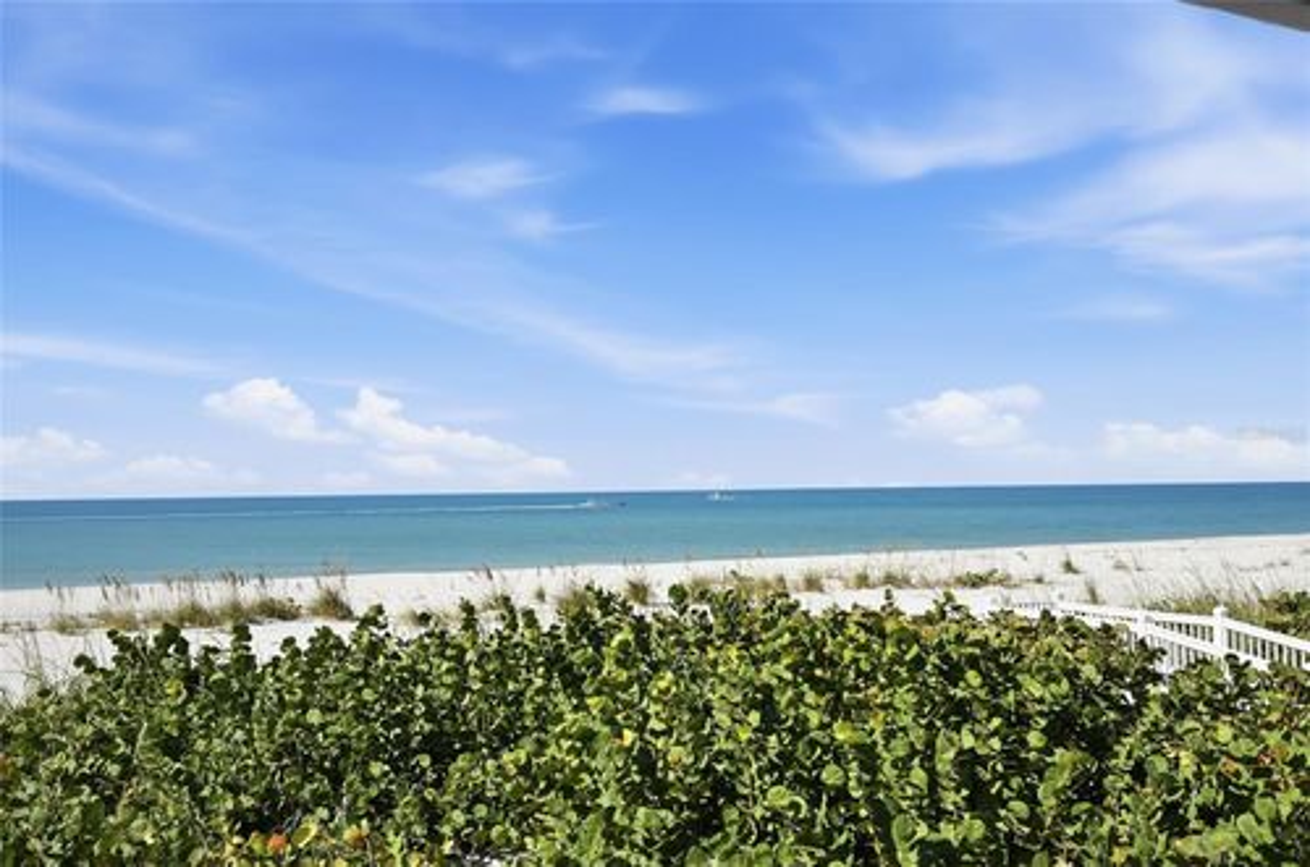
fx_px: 1089
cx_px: 655
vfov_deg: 43.4
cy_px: 434
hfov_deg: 62.0
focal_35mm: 30
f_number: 4
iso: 3200
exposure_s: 1/16000
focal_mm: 30
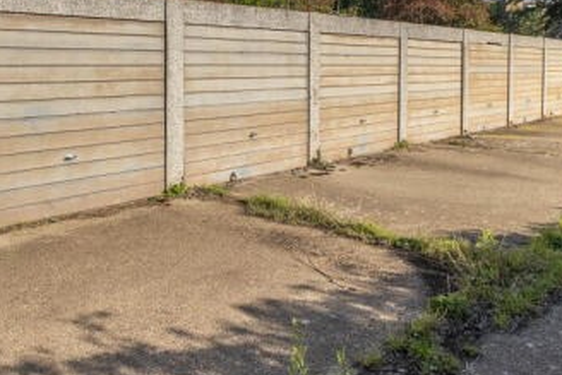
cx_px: 215
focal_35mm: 30
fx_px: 469
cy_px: 105
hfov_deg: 61.2
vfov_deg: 42.6
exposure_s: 1/1000
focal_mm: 10
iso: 320
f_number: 5.6
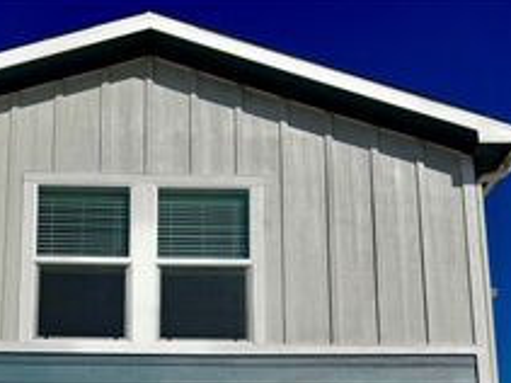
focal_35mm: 57
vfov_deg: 23.7
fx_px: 841
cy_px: 445
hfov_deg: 33.5
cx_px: 165
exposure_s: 1/15152
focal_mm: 6.76
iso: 64
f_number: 1.78
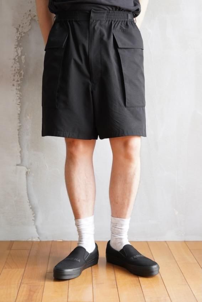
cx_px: 101
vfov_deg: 39.6
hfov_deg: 27.0
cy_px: 151
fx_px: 421
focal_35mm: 50
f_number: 3.5
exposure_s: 1/125
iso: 1000
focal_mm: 50
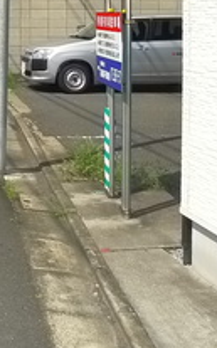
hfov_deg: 14.2
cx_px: -104
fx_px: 815
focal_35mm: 86
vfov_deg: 23.1
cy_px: -1
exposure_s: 1/800
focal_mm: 5.1
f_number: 4
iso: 400
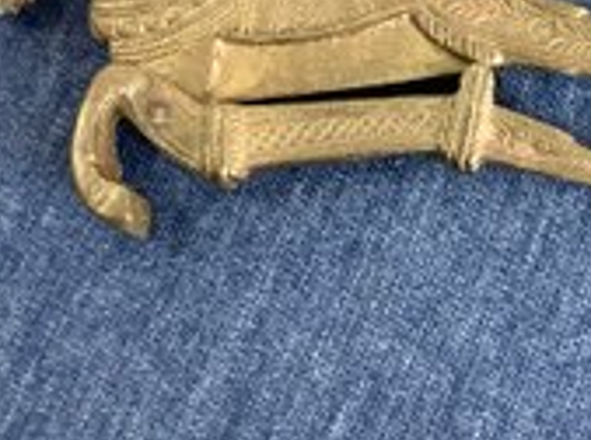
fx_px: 1073
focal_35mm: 63
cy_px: 30
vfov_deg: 22.5
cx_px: 442
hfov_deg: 30.3
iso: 160
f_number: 2.4
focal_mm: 3.3
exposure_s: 1/50
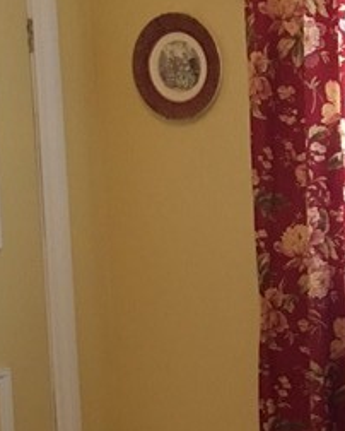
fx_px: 1466
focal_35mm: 115
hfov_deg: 12.4
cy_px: 395
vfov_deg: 16.5
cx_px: 591
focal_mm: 4.15
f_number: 2.2
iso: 100
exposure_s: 1/15
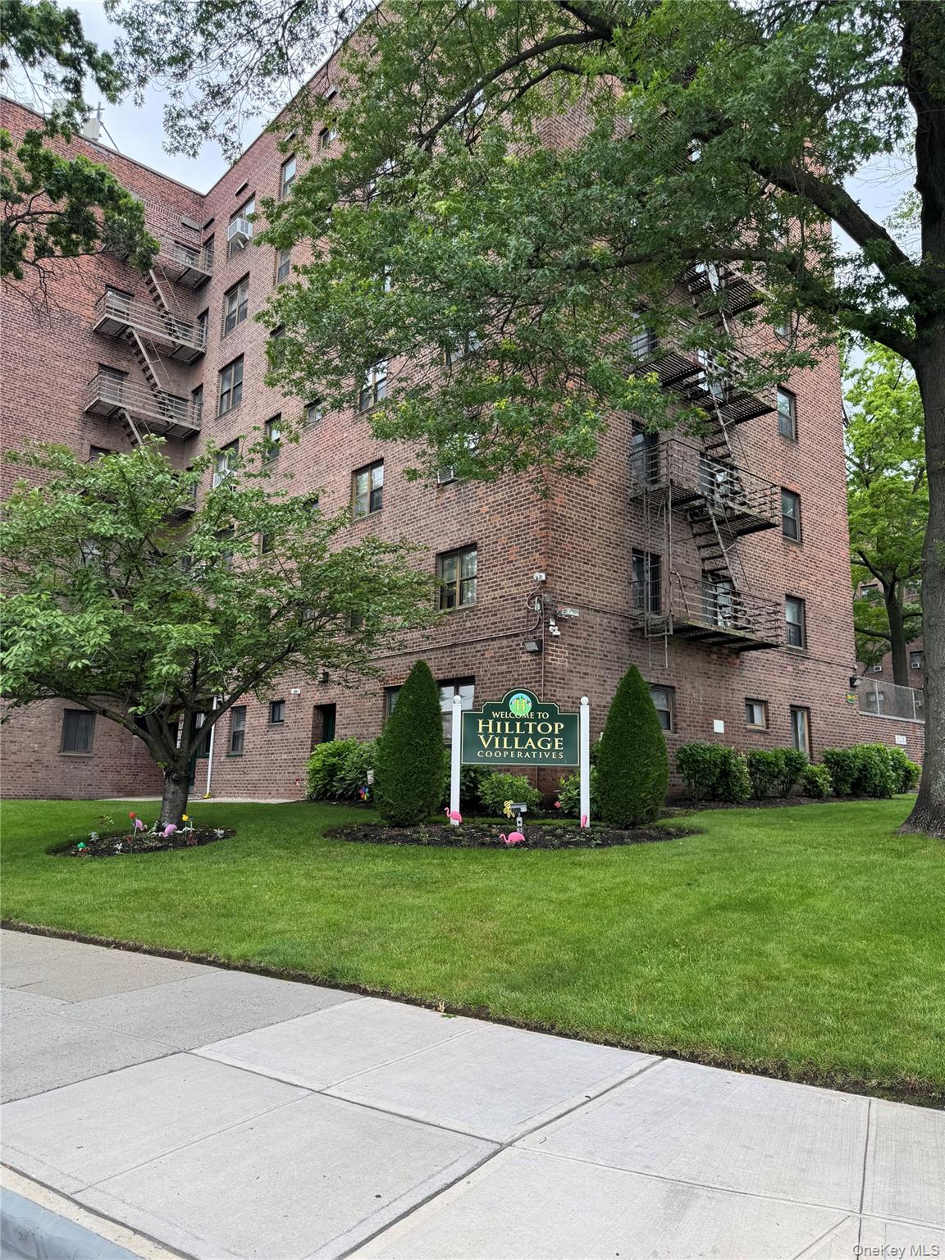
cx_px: 472
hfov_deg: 56.8
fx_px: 874
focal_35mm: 24
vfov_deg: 71.6
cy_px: 630
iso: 80
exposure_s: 1/678
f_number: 1.78
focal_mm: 6.76
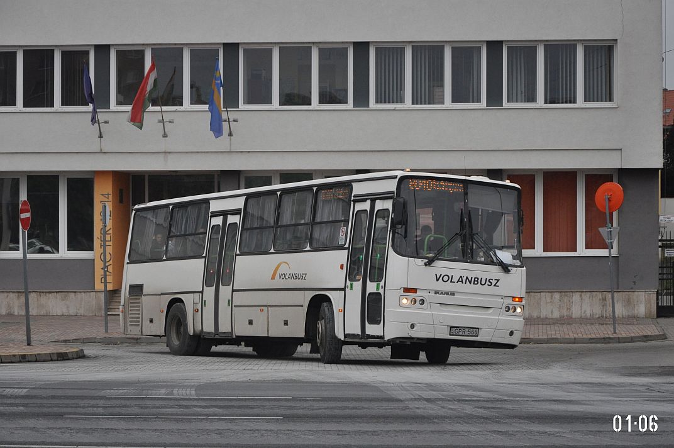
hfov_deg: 20.6
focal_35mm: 99
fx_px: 1851
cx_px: 337
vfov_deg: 13.8
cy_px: 224
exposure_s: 1/640
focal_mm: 66
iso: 800
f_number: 5.3
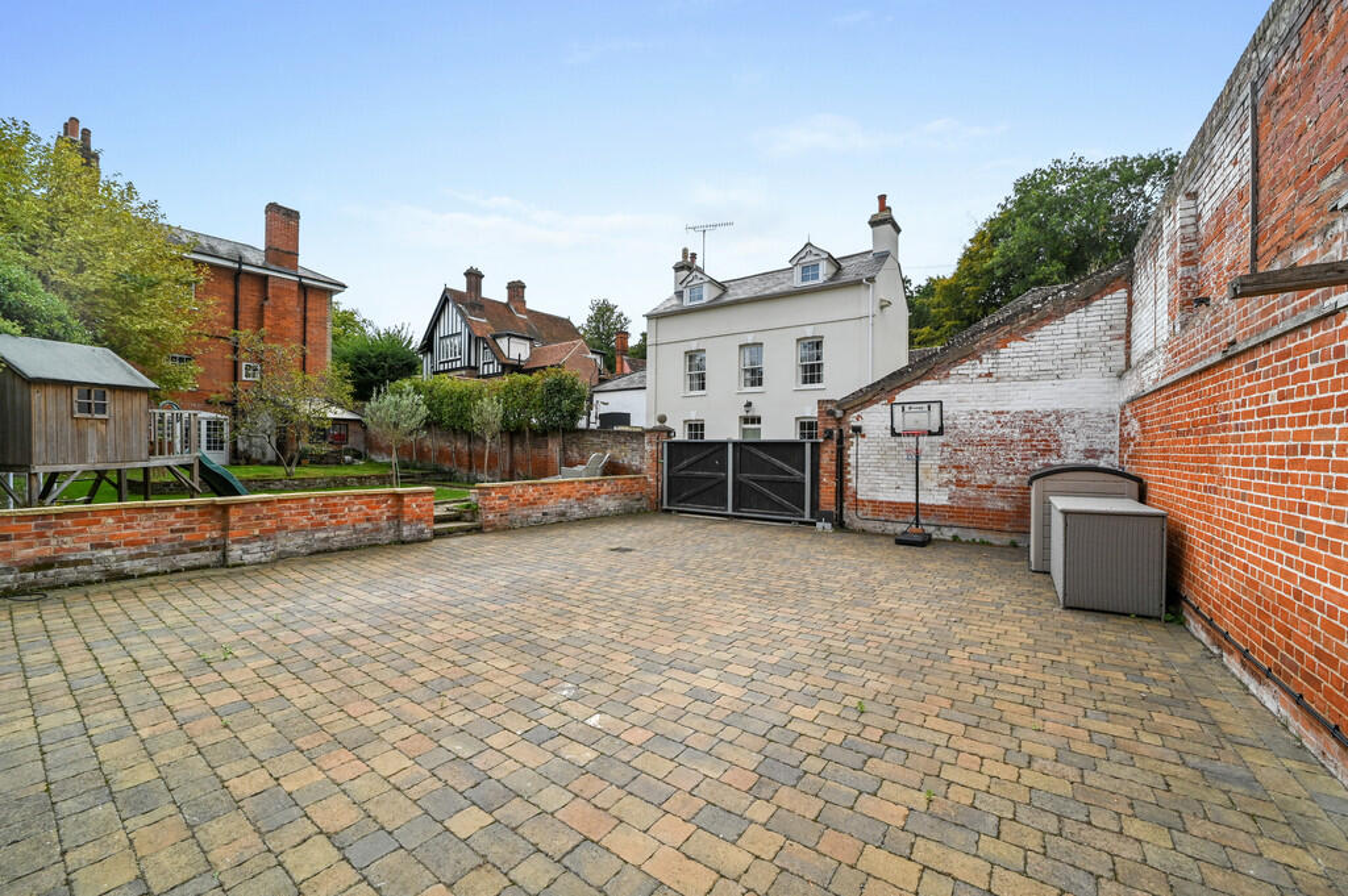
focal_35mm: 14
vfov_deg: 81.1
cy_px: 448
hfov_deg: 104.3
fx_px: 524
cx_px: 674
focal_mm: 14
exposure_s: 1/500
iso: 500
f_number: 11
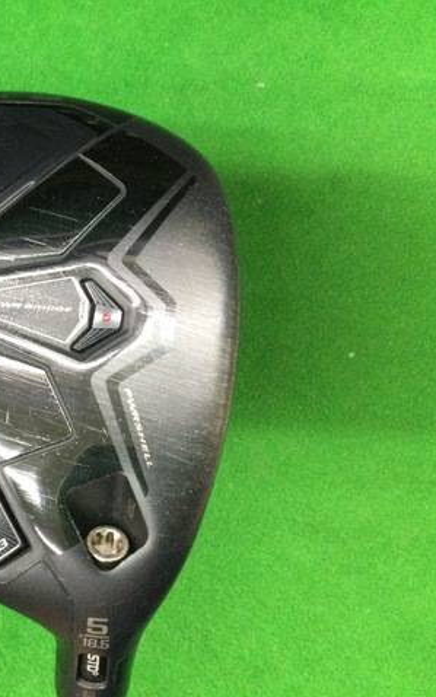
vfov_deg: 45.3
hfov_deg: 27.6
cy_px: 348
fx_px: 836
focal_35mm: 44
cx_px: 6
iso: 200
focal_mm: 3.3
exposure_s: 1/30
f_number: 2.4
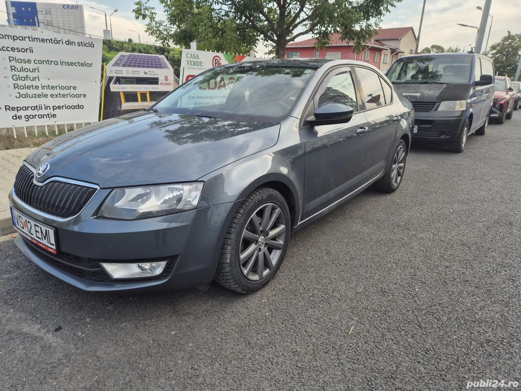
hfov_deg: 73.9
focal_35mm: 23
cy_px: 196
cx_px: 260
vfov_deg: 58.9
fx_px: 346
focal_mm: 5.4
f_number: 1.8
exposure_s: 1/333
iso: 25
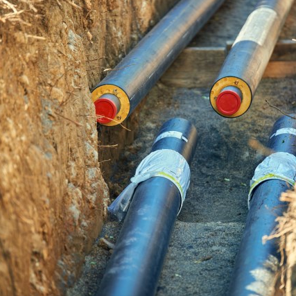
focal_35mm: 257
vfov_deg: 6.8
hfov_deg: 6.8
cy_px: 148
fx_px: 2486
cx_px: 176
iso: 100
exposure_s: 1/100
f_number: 2.8
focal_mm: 200
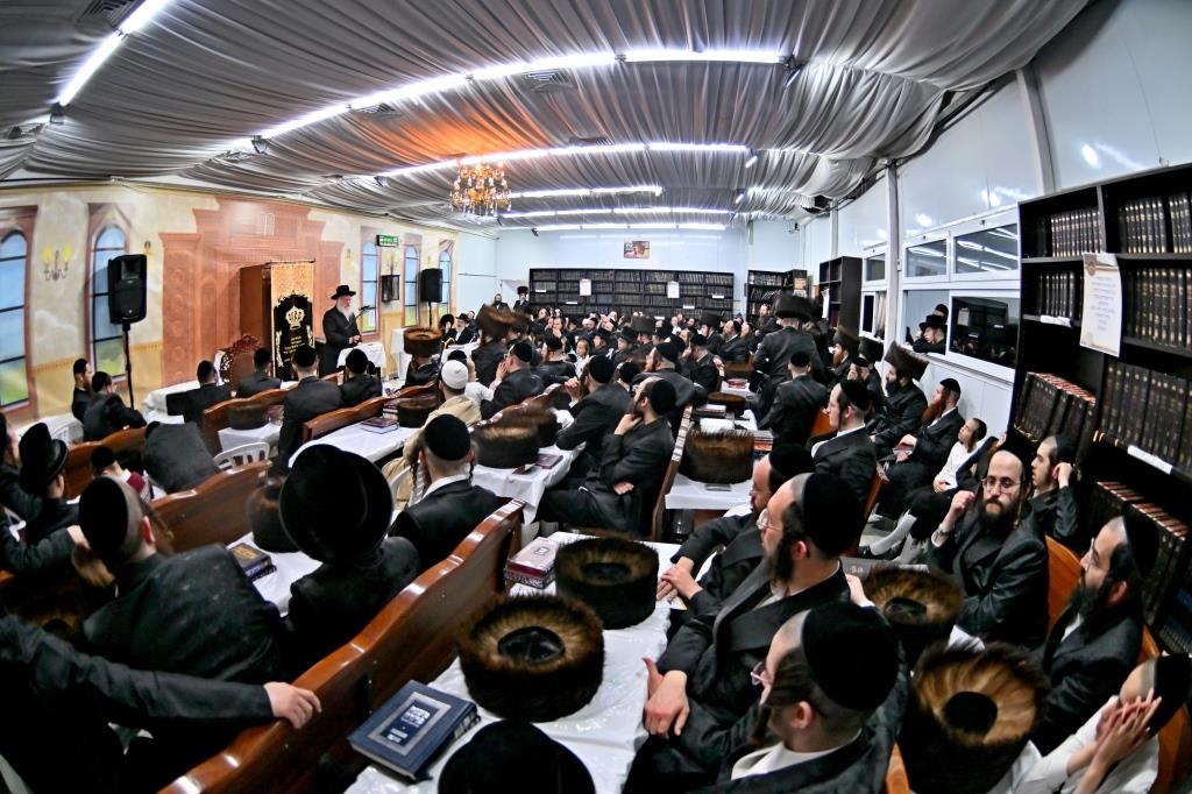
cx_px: 596
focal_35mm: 15
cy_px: 397
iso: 400
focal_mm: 10.5
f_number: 2.8
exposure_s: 1/200
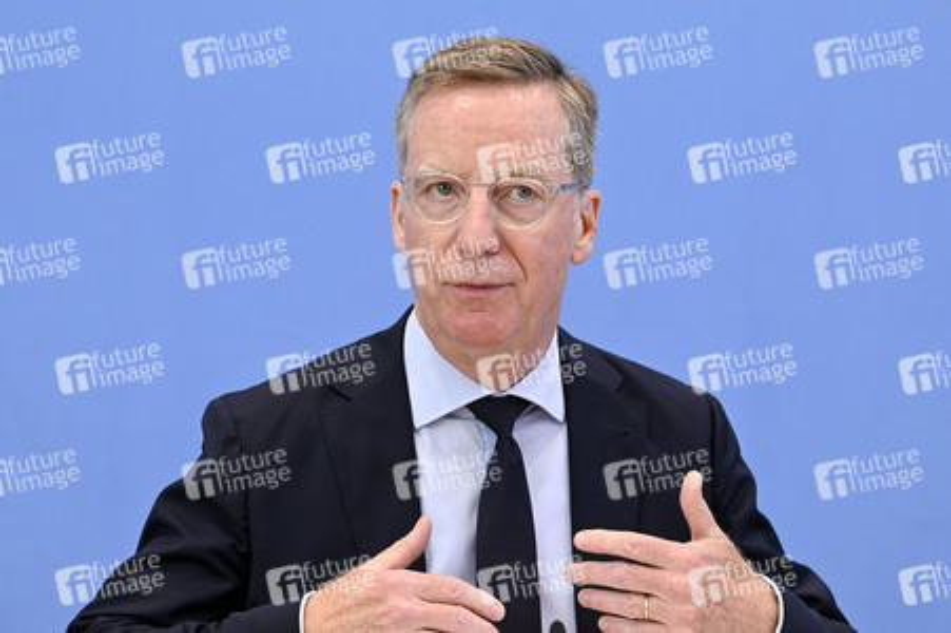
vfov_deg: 13.7
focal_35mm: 100
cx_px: 476
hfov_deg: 20.4
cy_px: 316
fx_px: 2640
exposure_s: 1/400
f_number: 6.3
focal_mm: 100
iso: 3200
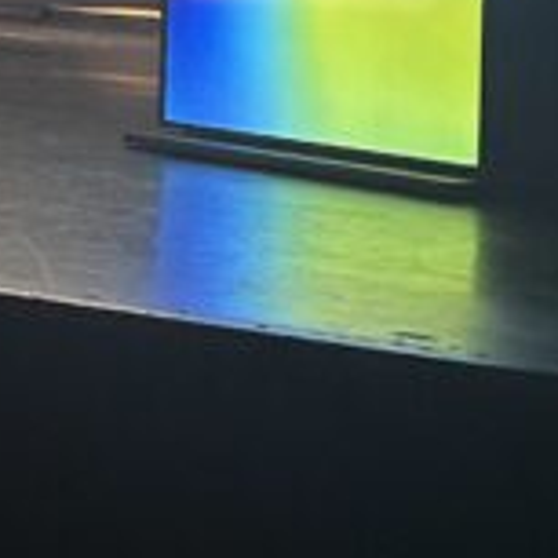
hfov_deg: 13.4
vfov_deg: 13.8
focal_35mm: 120
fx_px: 2188
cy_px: -244
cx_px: -350
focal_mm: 5.7
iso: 125
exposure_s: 1/50
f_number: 1.5
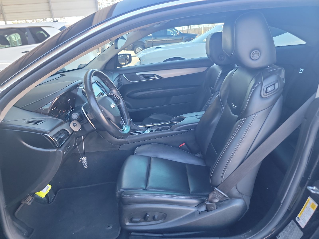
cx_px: 160
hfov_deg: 71.6
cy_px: 120
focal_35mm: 24
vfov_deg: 56.8
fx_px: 221
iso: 227
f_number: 1.8
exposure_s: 1/59
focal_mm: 6.7
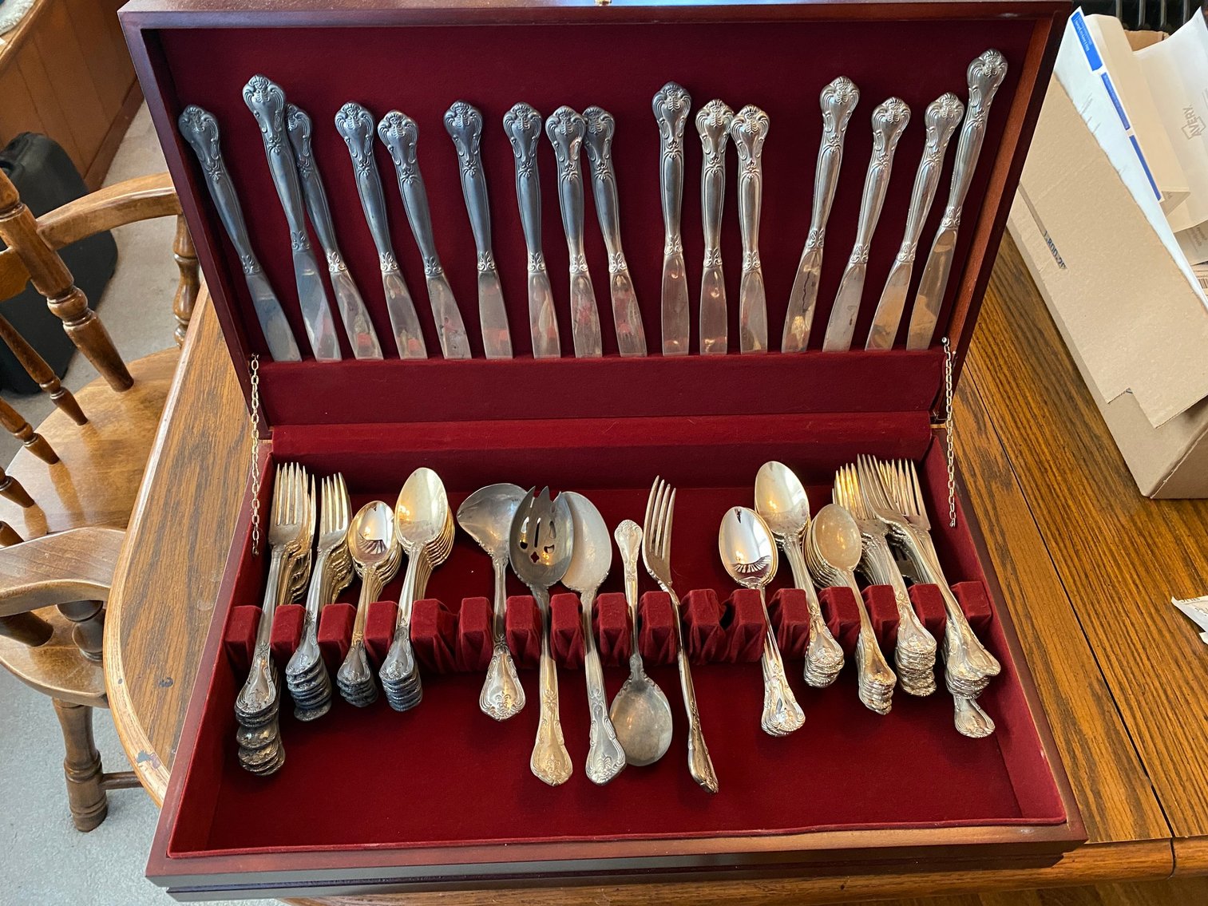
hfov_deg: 67.3
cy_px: 453
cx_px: 604
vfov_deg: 53.1
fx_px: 907
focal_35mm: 26
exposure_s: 1/30
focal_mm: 4.25
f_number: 1.8
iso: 500
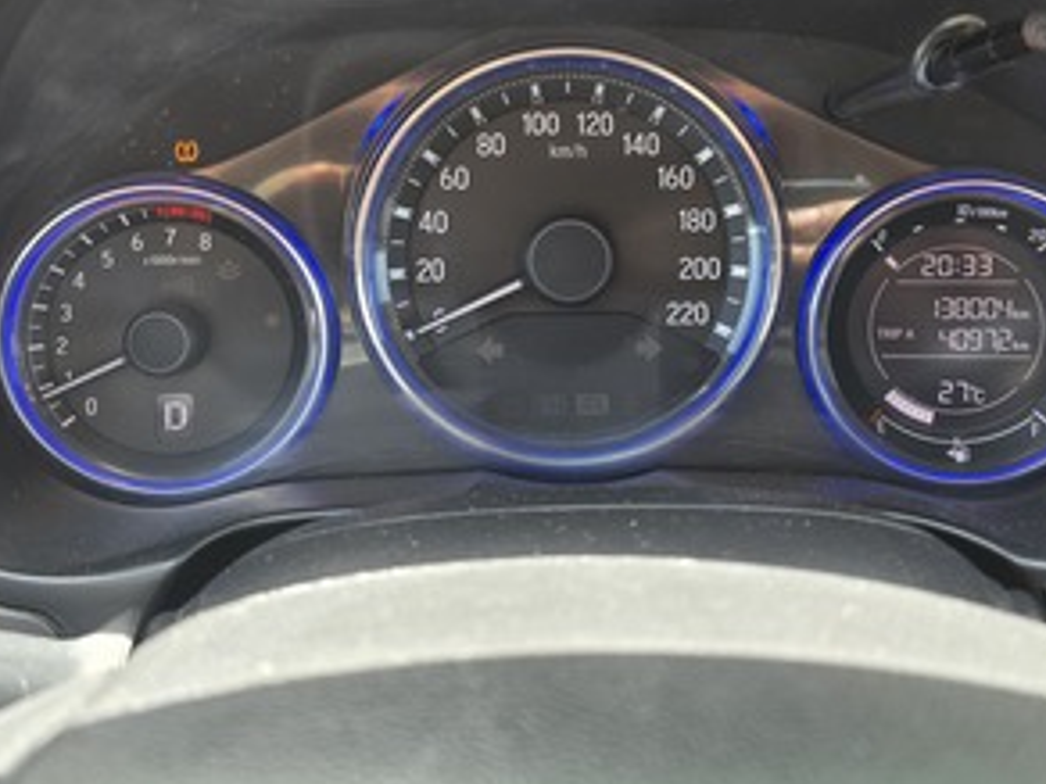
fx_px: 1088
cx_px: 571
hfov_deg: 51.3
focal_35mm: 36
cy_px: 263
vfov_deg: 39.2
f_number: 1.7
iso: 80
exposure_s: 1/180
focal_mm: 6.3
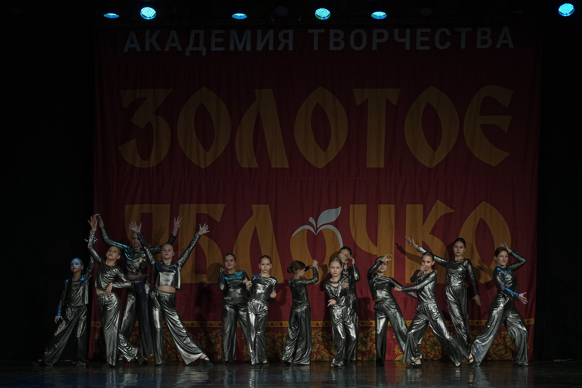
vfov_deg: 13.2
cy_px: 194
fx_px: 1681
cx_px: 291
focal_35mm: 104
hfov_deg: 19.6
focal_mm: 104
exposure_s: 1/400
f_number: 4
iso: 2000
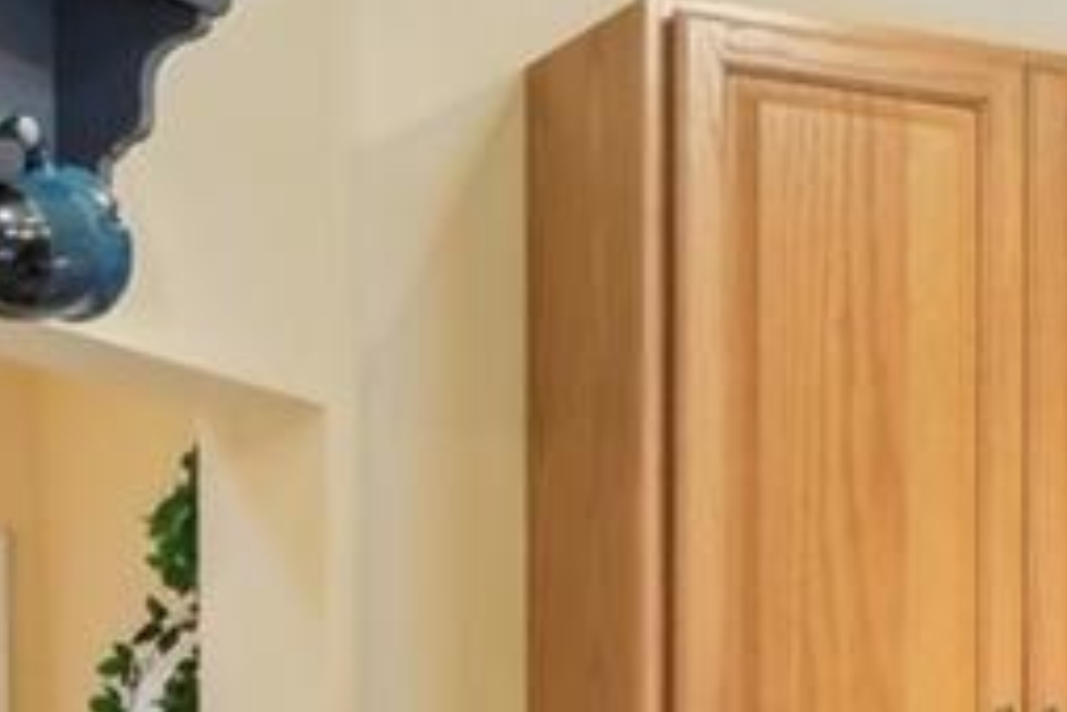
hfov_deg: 17.3
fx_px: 3349
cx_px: 1289
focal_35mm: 113
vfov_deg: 11.7
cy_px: 1009
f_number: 8
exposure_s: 1/8
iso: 400
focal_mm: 18
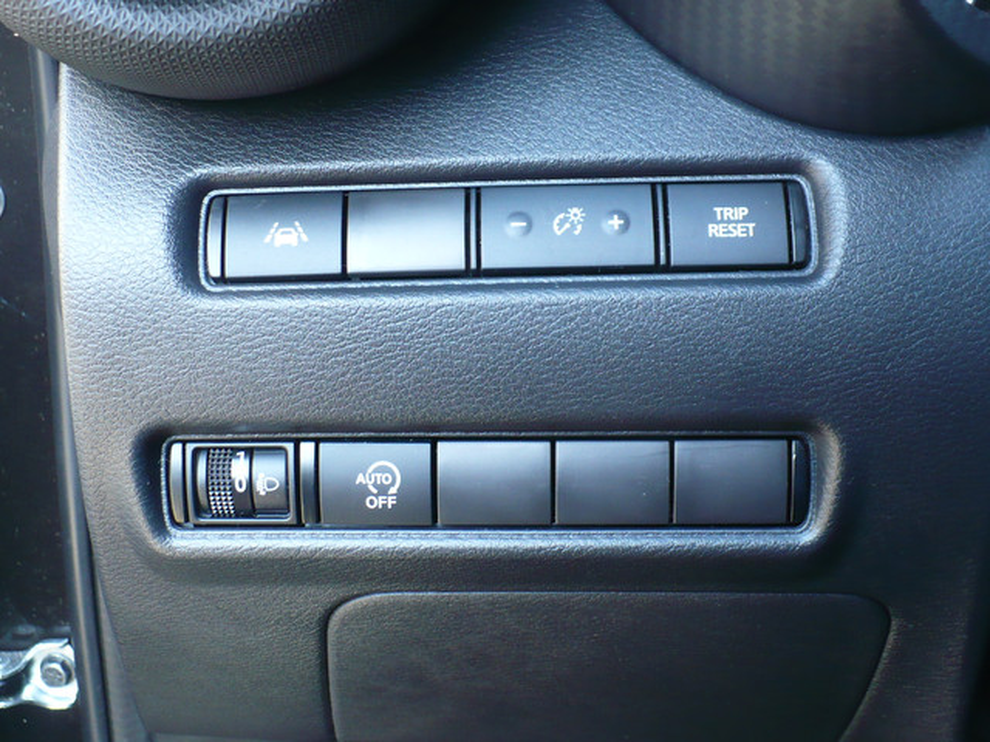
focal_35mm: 48
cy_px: 371
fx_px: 1373
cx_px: 495
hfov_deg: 39.7
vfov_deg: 30.3
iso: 200
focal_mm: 6.1
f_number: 2.8
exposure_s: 1/30
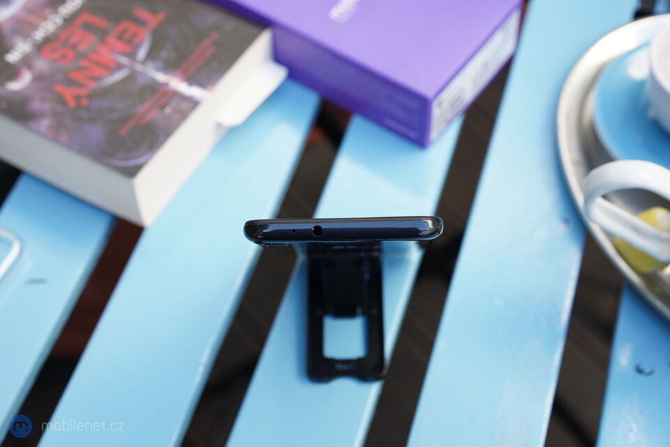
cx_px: 335
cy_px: 224
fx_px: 1024
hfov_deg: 36.2
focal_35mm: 55
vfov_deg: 24.6
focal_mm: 55
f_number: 5.6
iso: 1600
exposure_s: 1/250
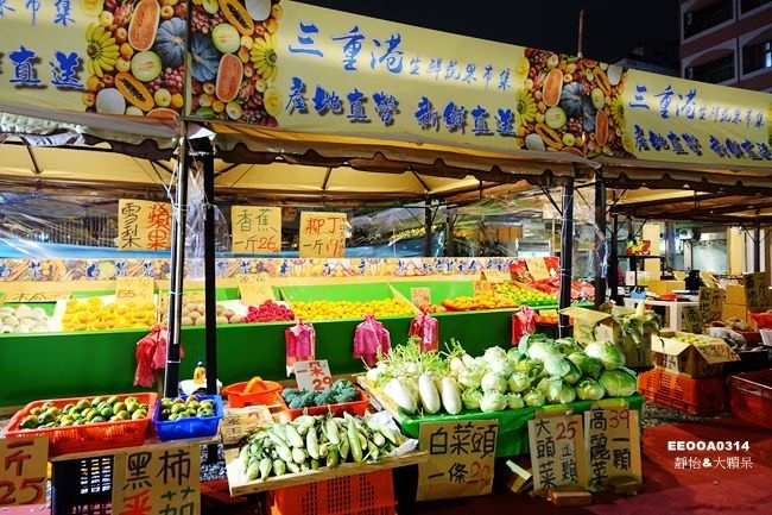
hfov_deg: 73.8
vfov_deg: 53.1
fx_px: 515
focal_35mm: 24
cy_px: 258
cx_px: 386
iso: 800
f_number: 1.8
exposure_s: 1/30
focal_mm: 8.8
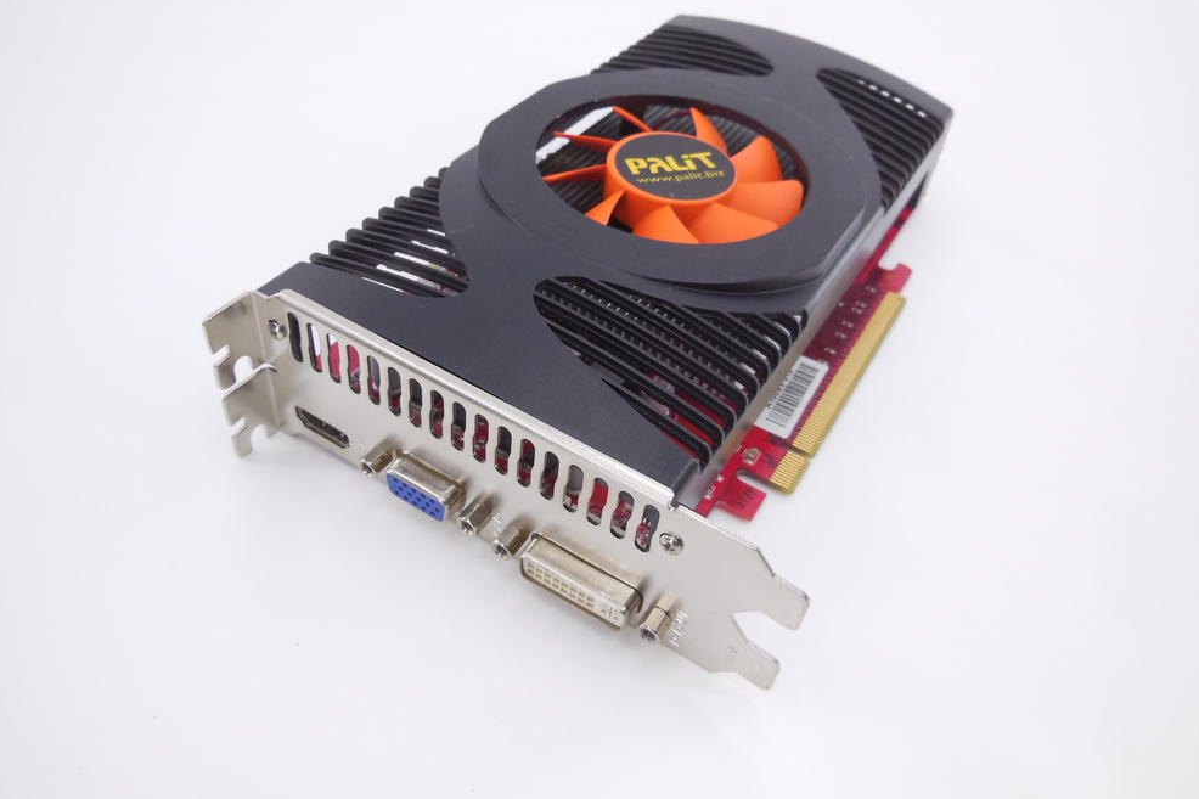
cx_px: 620
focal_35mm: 27
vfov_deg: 47.9
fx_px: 899
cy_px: 386
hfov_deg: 67.4
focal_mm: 4.5
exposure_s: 1/60
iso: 125
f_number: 3.1
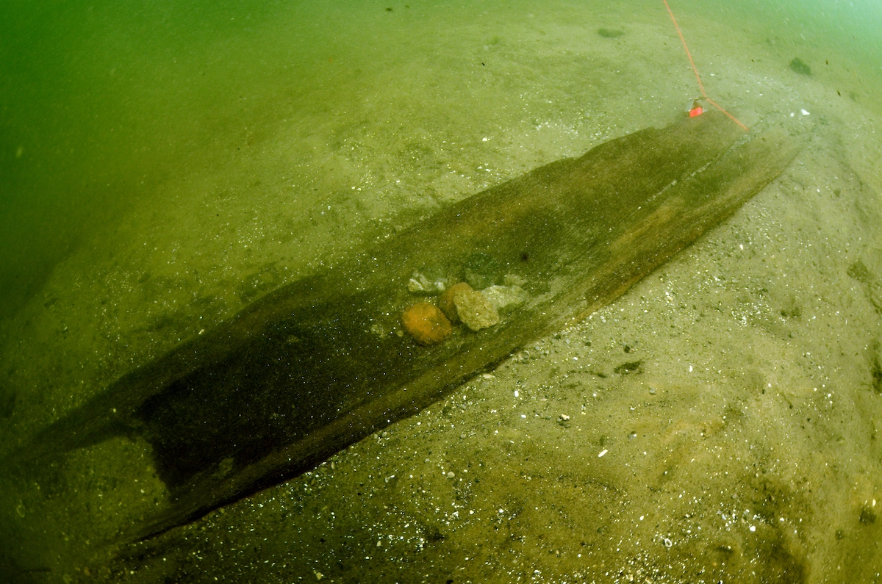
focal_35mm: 16
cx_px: 441
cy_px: 292
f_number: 4
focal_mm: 11
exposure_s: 1/60
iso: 200
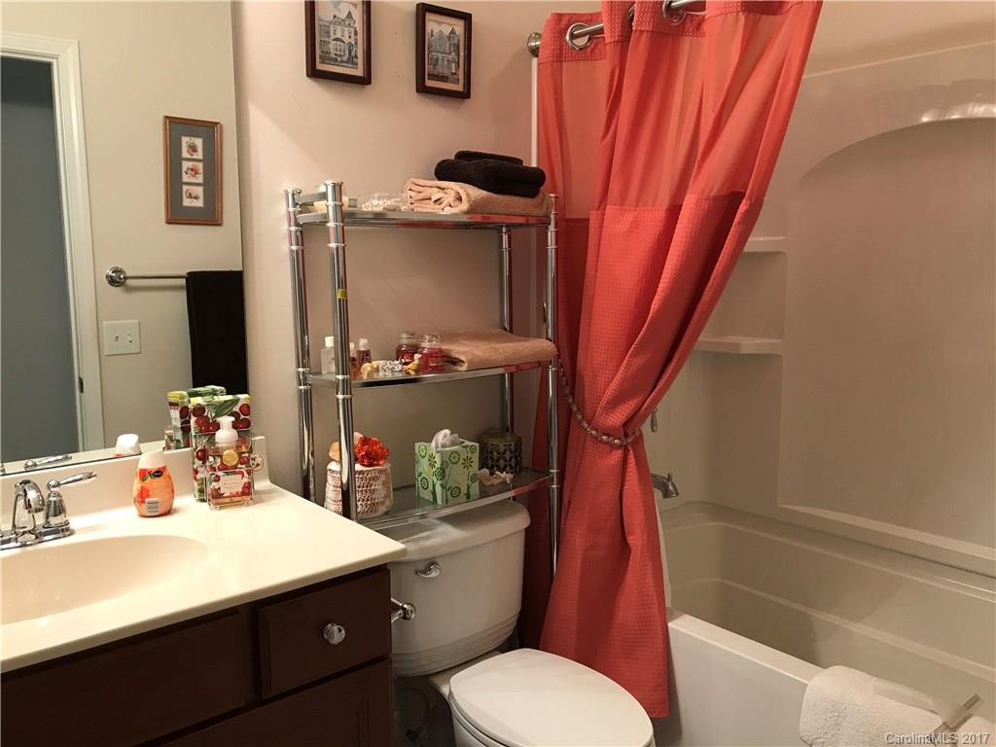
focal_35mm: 28
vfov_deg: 49.7
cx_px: 498
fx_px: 806
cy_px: 374
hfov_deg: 63.4
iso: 40
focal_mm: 3.99
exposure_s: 1/20
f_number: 1.8
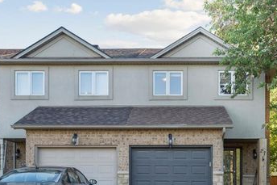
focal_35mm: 48
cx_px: 192
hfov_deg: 40.5
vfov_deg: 27.8
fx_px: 369
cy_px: 126
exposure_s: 1/125
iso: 500
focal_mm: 33
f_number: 6.3
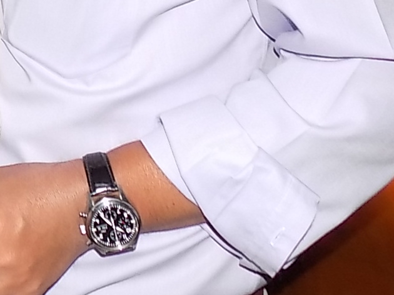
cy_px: -182
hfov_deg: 21.0
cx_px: -146
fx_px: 944
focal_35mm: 83
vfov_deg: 15.9
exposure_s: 1/30
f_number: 3.1
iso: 200
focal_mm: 4
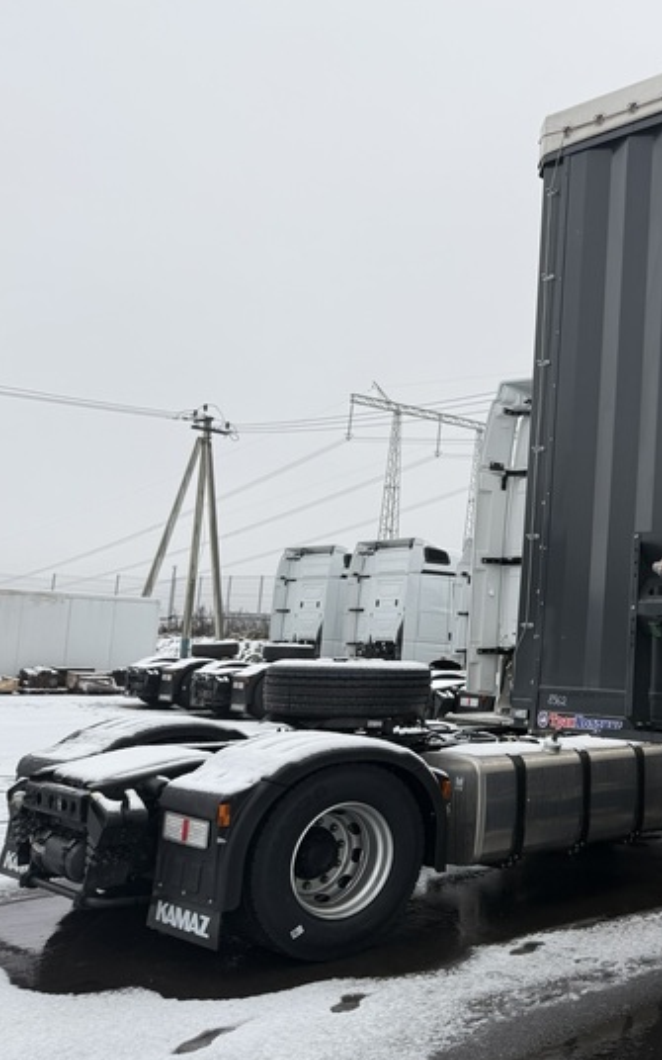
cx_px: 735
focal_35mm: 38
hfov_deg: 30.0
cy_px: 538
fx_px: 1097
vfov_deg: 51.5
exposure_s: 1/567
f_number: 1.78
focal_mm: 6.76
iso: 80
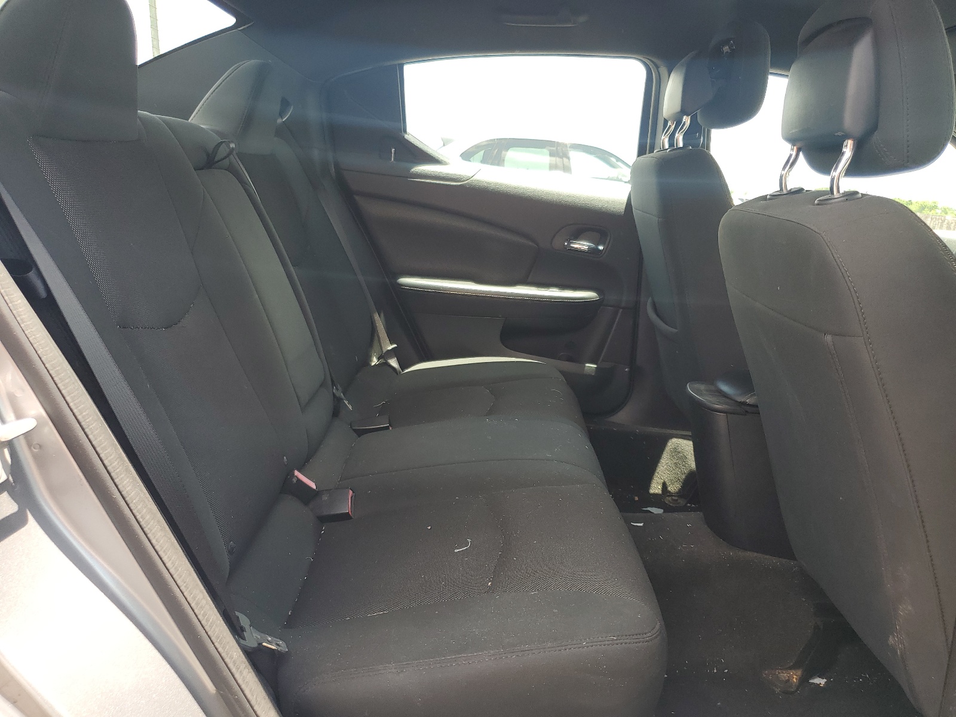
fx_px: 718
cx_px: 478
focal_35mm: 26
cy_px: 358
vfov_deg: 53.1
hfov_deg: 67.3
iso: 50
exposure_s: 1/263
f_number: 1.5
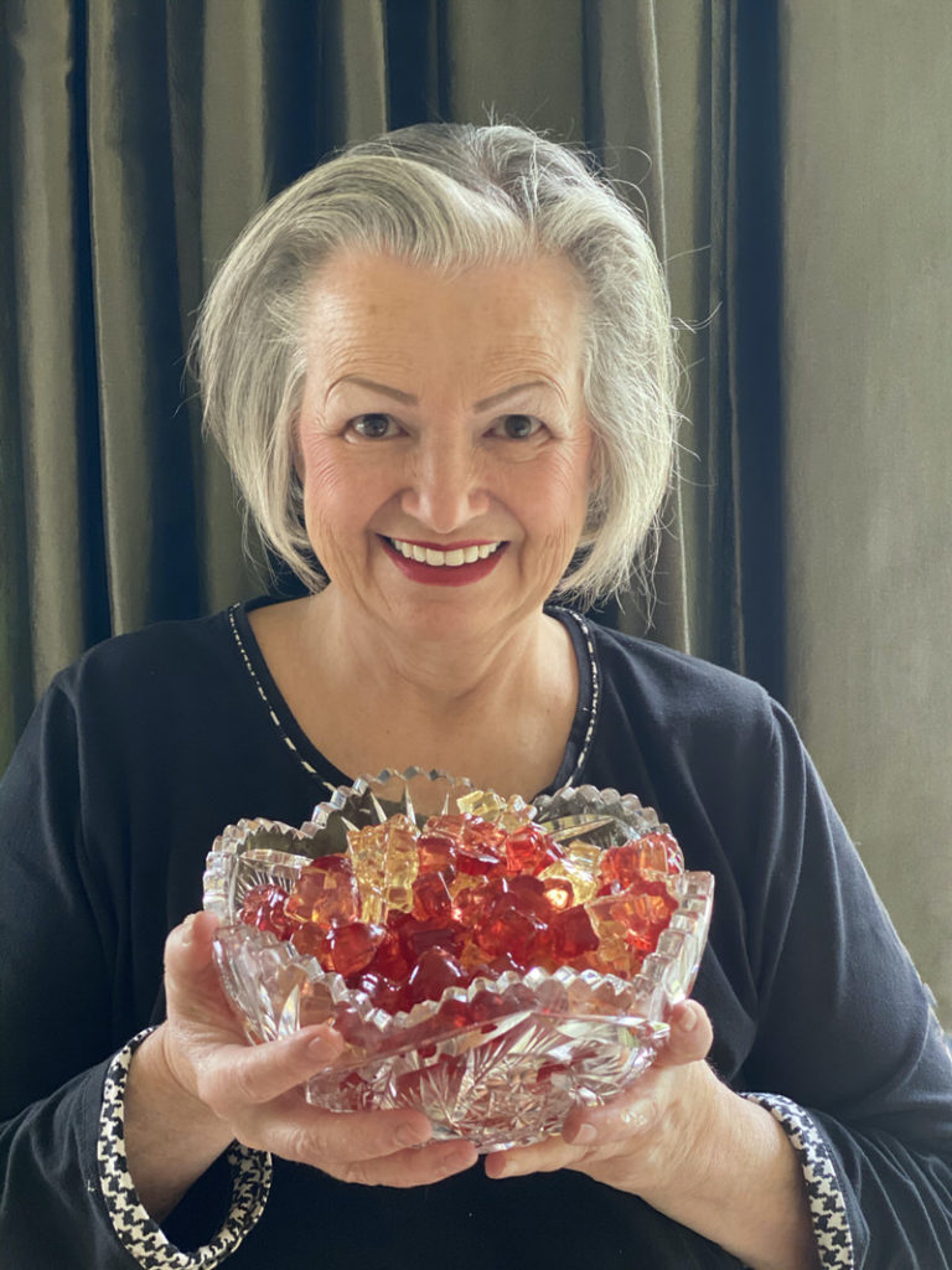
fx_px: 1907
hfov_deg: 28.0
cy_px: 635
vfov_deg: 36.8
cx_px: 476
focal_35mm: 52
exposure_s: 1/76
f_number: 2
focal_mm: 6
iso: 250
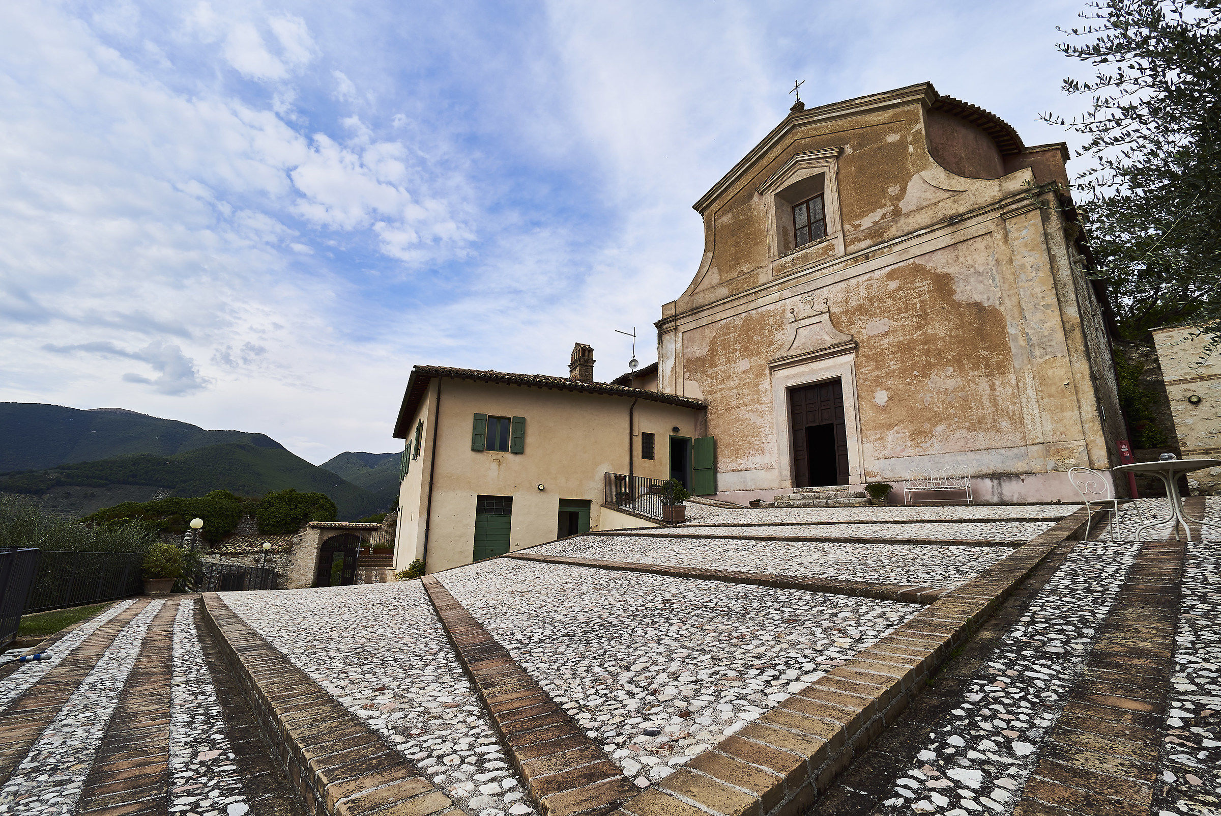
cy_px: 408
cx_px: 610
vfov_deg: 77.4
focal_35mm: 15
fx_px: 509
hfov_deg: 100.4
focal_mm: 15
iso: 100
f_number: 11
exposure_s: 1/80
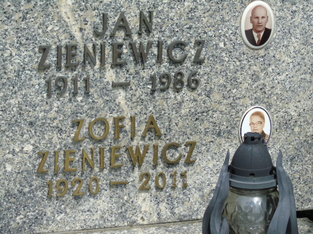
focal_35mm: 142
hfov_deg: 13.9
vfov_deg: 10.4
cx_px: 156
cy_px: 117
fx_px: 1284
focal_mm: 25
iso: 80
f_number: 4.7
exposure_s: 1/400
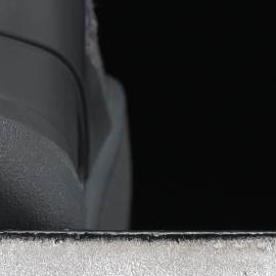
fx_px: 5936
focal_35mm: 658
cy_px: -367
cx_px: -506
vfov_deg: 2.6
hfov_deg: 2.6
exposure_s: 1/80
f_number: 7.1
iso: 160
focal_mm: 50
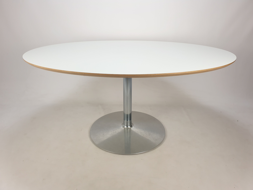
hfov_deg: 67.3
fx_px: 190
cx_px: 126
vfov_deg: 53.1
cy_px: 95
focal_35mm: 26
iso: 64
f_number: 2.4
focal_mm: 4.3
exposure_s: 1/100
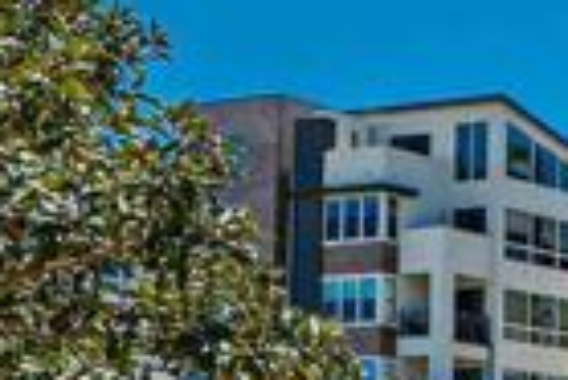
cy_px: 527
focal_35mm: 118
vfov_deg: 11.3
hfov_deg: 12.8
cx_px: 1410
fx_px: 1864
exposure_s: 1/250
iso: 100
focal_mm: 16
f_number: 9
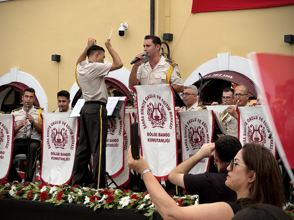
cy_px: 103
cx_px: 137
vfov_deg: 15.7
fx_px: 798
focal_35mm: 94
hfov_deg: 20.9
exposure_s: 1/99
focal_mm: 9
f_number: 2.8
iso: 40
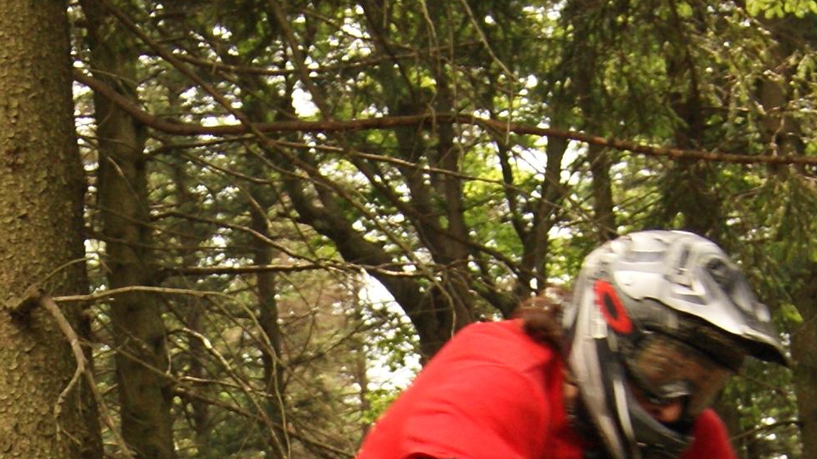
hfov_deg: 13.3
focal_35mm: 161
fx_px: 3487
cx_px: 88
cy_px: 893
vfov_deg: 7.3
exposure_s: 1/320
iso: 400
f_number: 4
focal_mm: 26
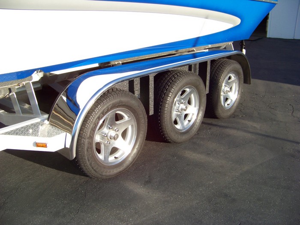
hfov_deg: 51.4
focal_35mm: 36
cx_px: 150
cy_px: 112
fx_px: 312
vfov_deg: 39.7
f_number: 2.8
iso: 72
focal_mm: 5.85
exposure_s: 1/400
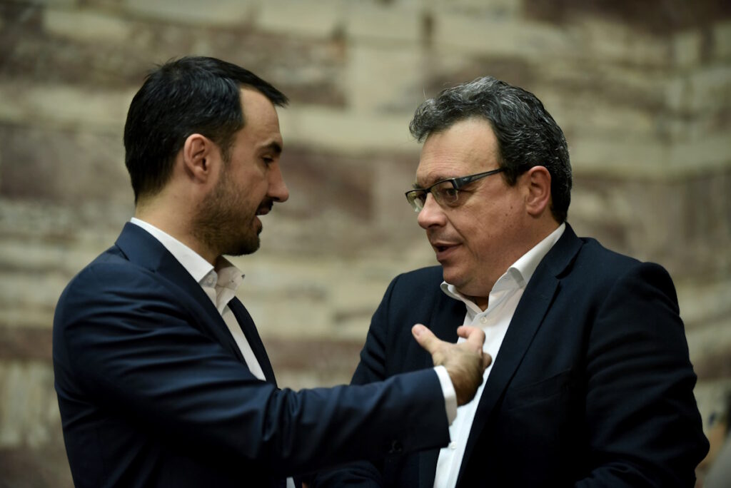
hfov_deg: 16.4
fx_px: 2540
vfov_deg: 11.0
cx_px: 366
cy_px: 244
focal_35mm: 125
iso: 4000
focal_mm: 125
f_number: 2.8
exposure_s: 1/400
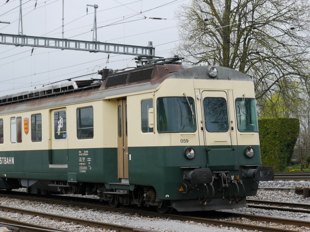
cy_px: 139
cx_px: 117
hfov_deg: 22.0
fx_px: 797
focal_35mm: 89
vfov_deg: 16.6
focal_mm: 29
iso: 160
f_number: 7.1
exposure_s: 1/200
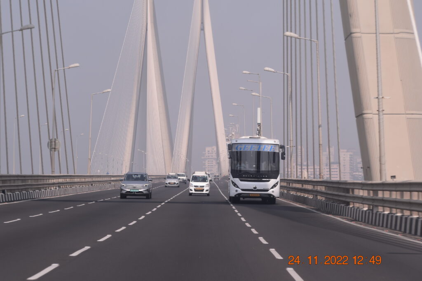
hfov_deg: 16.7
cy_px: 140
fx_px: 1442
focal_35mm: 123
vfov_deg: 11.1
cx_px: 211
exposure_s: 1/80
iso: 400
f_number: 8
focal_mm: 82
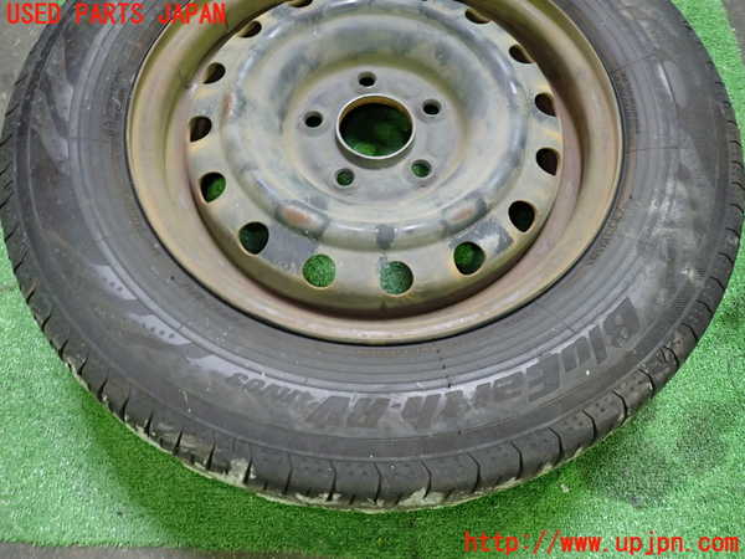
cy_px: 280
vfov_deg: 54.9
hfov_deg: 69.4
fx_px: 538
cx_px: 372
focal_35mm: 25
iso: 400
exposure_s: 1/30
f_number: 2
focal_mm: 4.5
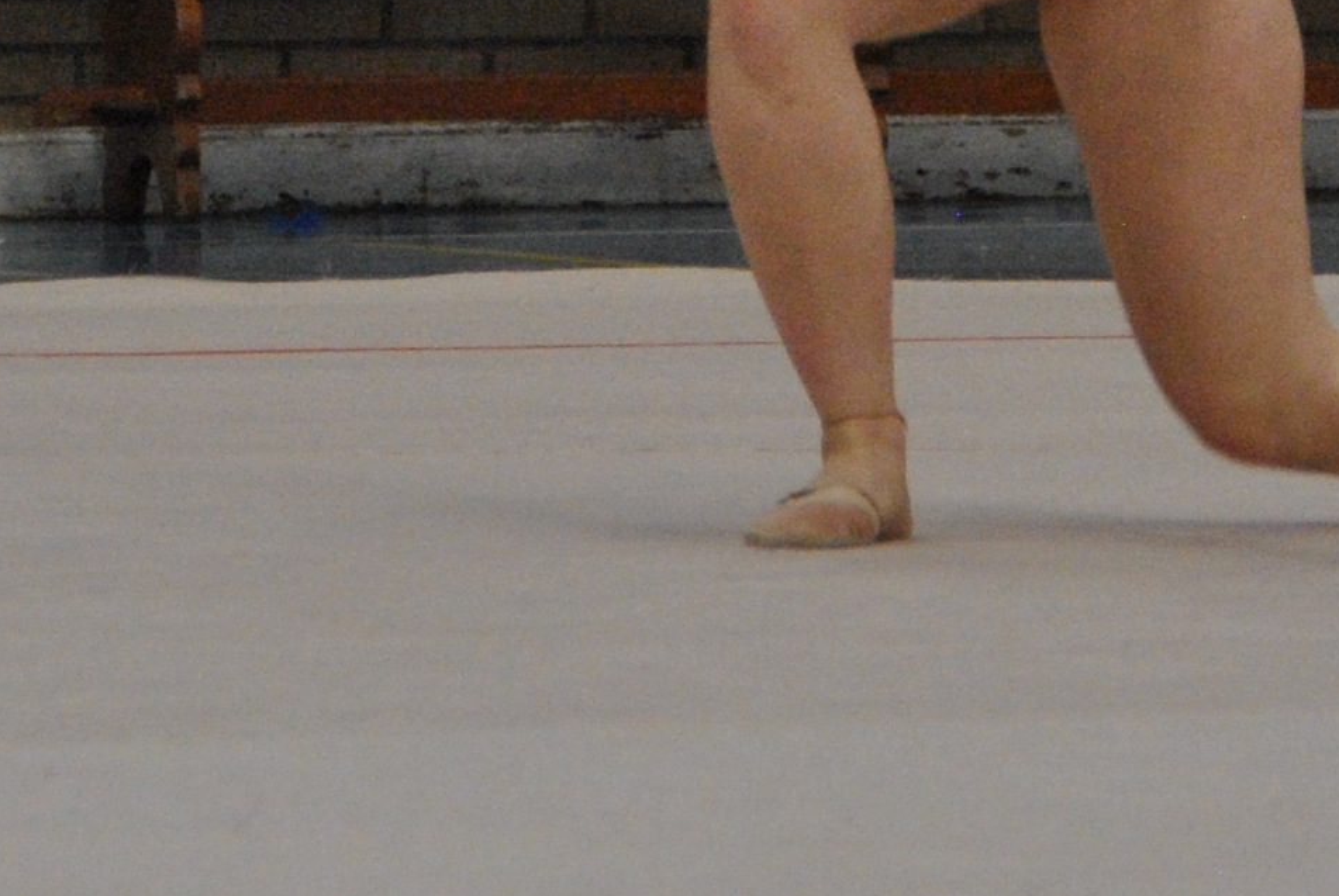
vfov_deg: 2.6
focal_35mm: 525
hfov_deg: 3.9
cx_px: 762
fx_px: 19554
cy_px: -688
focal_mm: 86
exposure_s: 1/200
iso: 800
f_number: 5.3
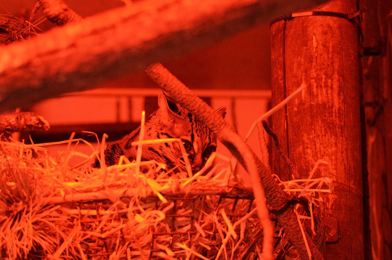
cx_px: 196
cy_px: 130
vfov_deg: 13.0
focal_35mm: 105
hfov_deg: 19.5
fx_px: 1141
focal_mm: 70
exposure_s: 1/25
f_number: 4.5
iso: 3200
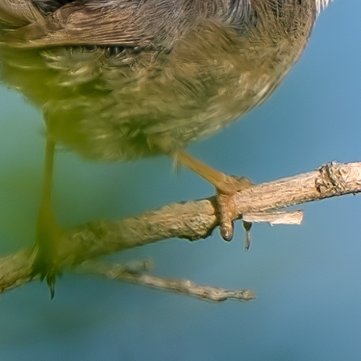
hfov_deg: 0.7
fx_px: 28388
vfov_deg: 0.7
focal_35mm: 2406
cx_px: 278
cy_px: -109
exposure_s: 1/500
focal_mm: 400
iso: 200
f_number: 5.6
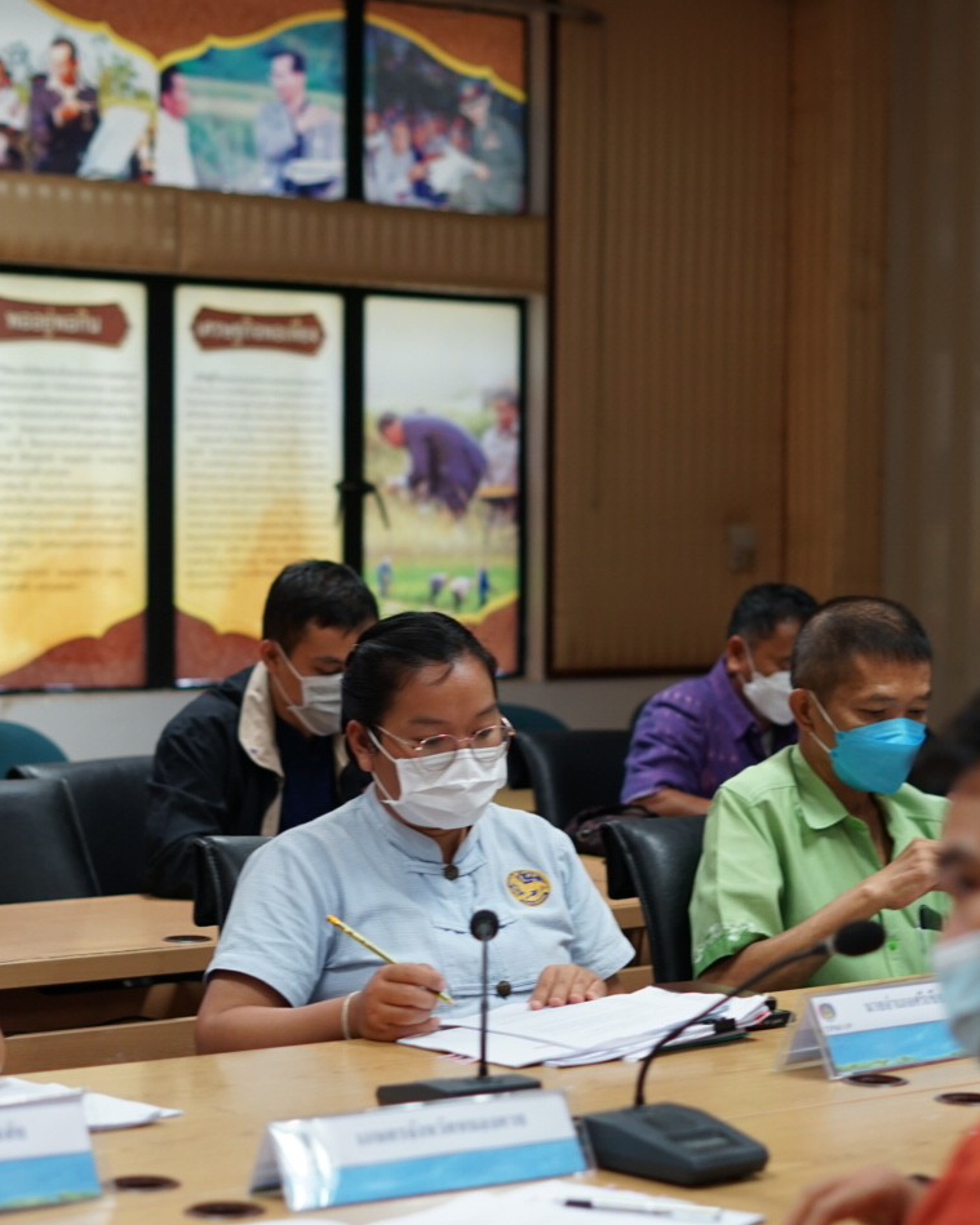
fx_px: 2901
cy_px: 682
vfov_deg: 23.8
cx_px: 501
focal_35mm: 80
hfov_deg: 19.2
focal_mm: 50
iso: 400
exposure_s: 1/100
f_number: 2.2
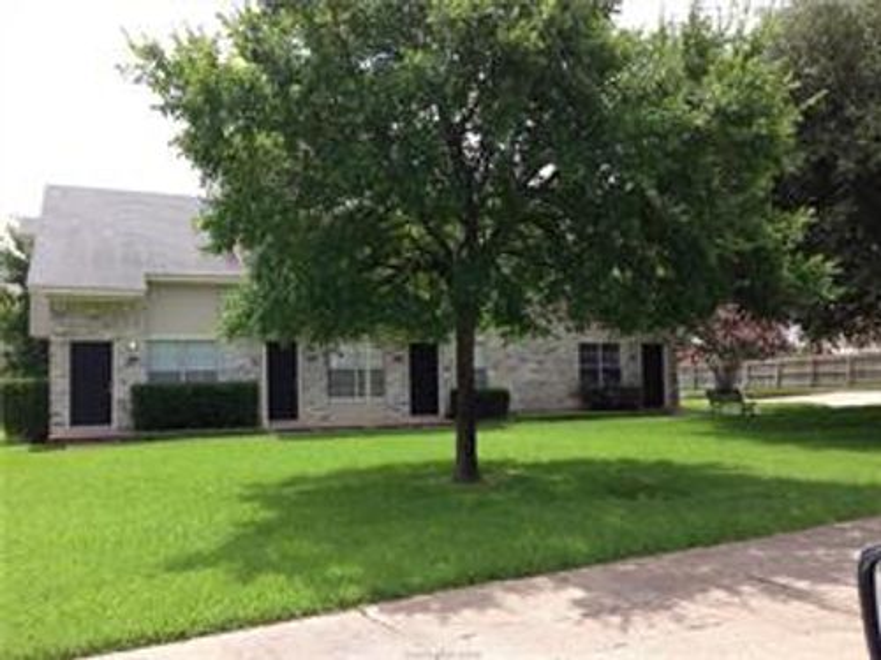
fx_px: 840
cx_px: 440
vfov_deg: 42.9
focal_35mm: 33
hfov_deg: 55.4
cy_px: 330
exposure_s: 1/797
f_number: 2.4
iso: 50
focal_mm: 4.12
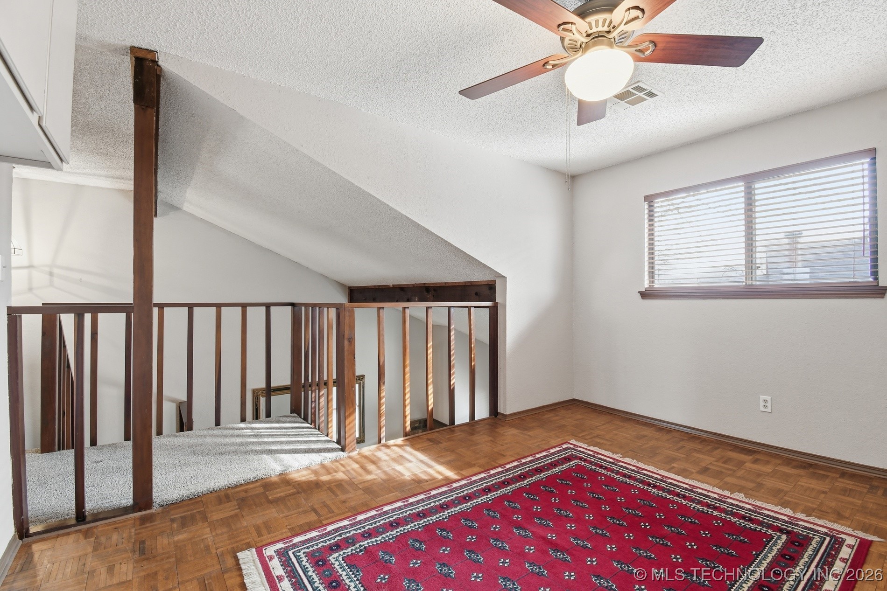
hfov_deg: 100.4
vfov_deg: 77.3
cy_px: 296
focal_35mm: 15
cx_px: 444
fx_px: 370
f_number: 9
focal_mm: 10
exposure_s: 1/10
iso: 250
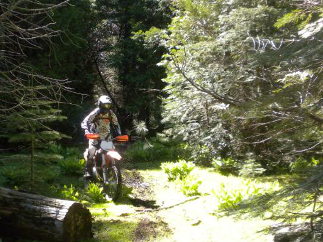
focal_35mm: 56
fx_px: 522
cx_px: 87
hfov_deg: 33.8
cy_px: 177
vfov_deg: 25.8
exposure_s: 1/448
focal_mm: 6.6
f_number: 3.5
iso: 364
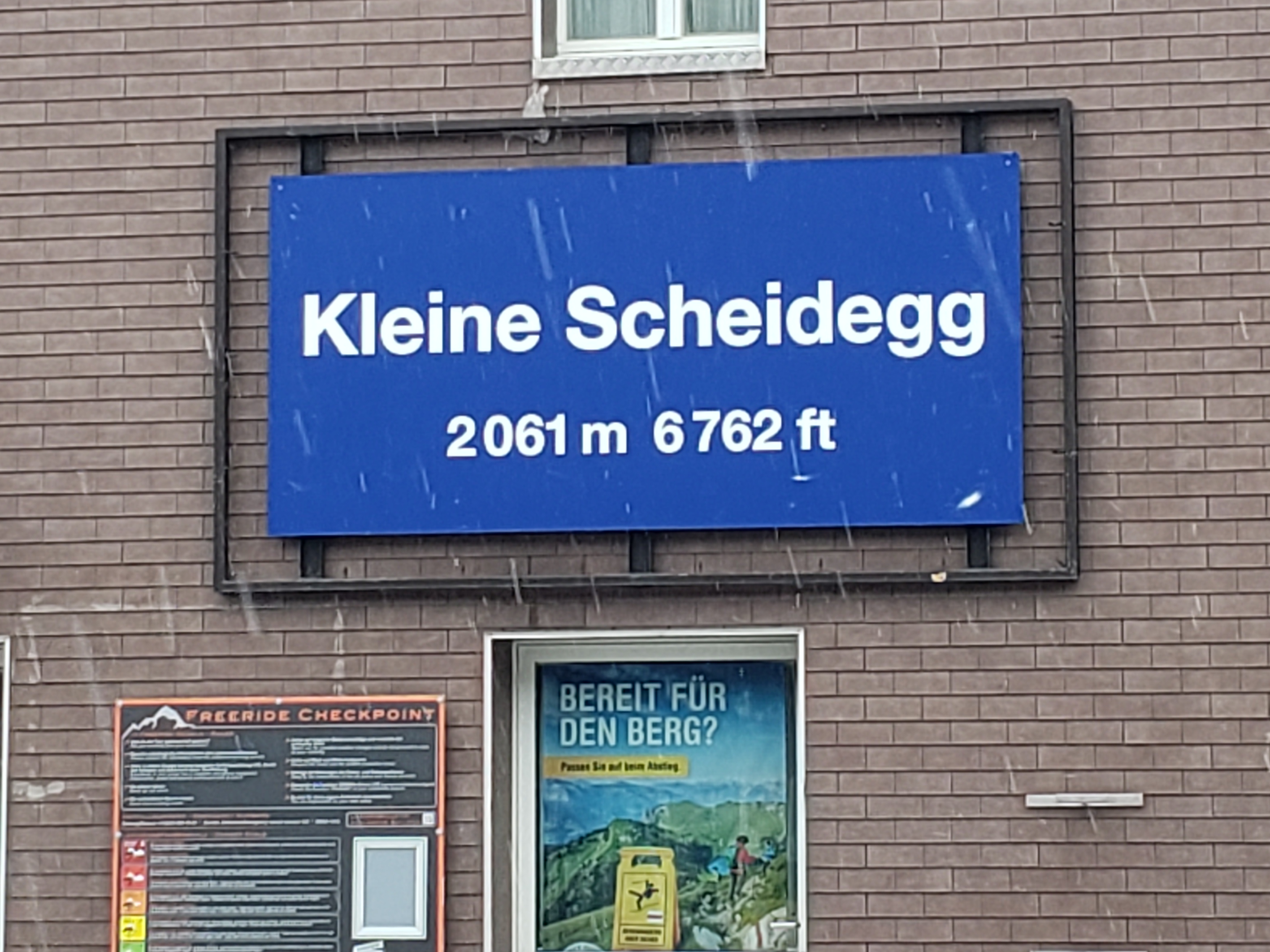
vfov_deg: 38.7
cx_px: 604
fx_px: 1358
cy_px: 472
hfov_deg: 50.1
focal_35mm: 37
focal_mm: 4.3
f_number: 2.4
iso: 50
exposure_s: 1/68
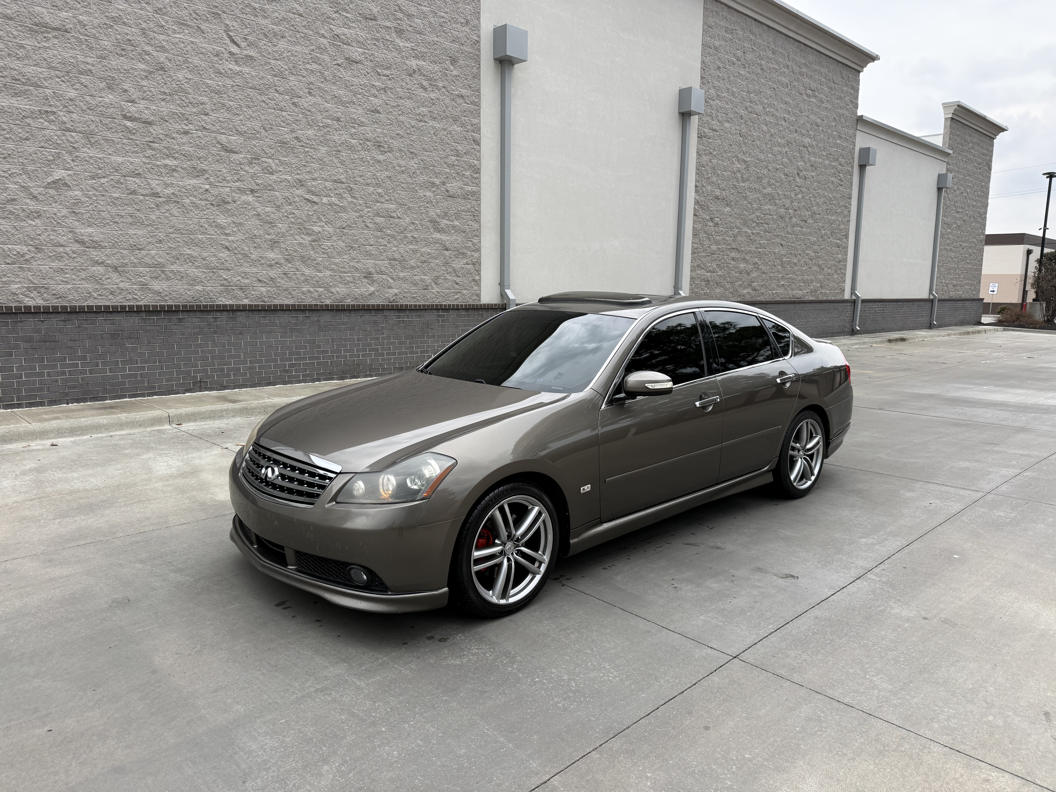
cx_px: 528
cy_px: 396
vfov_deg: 56.8
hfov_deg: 71.6
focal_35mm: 24
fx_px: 732
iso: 100
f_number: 1.78
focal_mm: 6.76
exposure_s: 1/607
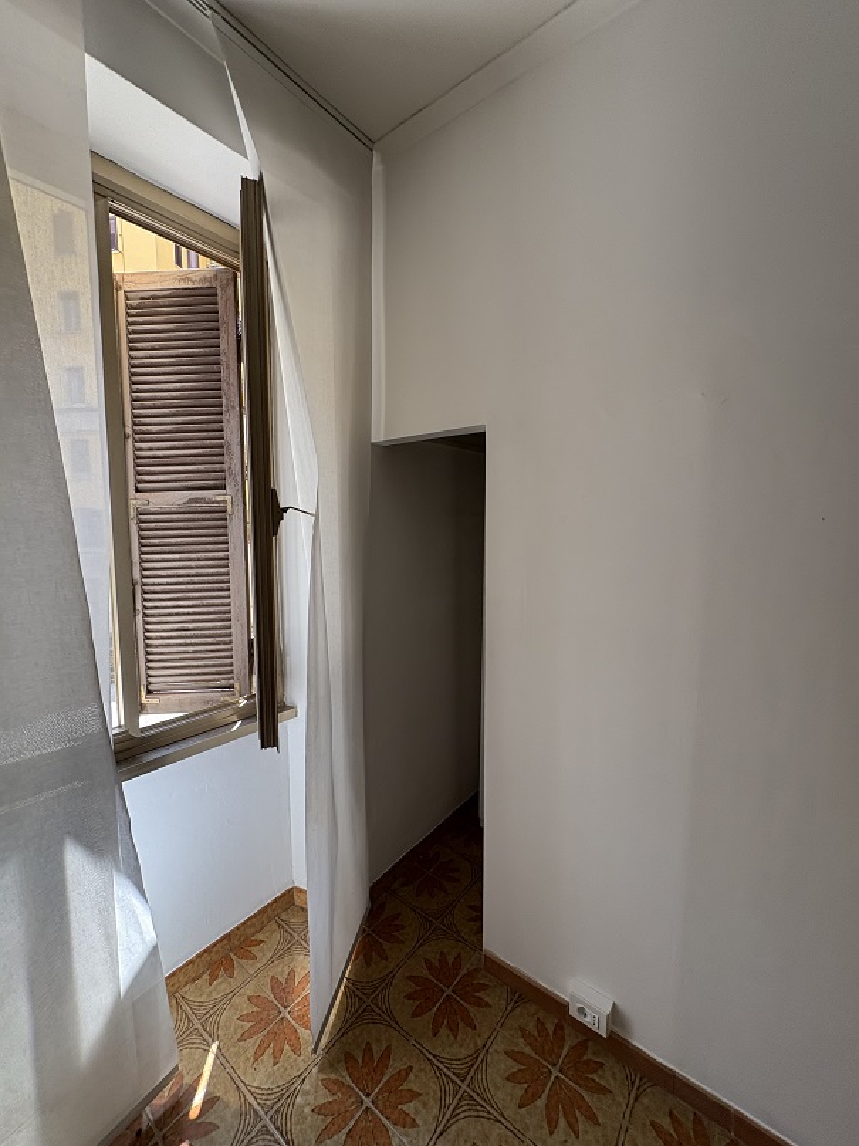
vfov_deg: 102.1
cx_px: 430
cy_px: 573
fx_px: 463
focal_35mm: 14
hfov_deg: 85.7
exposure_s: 1/99
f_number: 2.2
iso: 100
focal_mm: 2.22
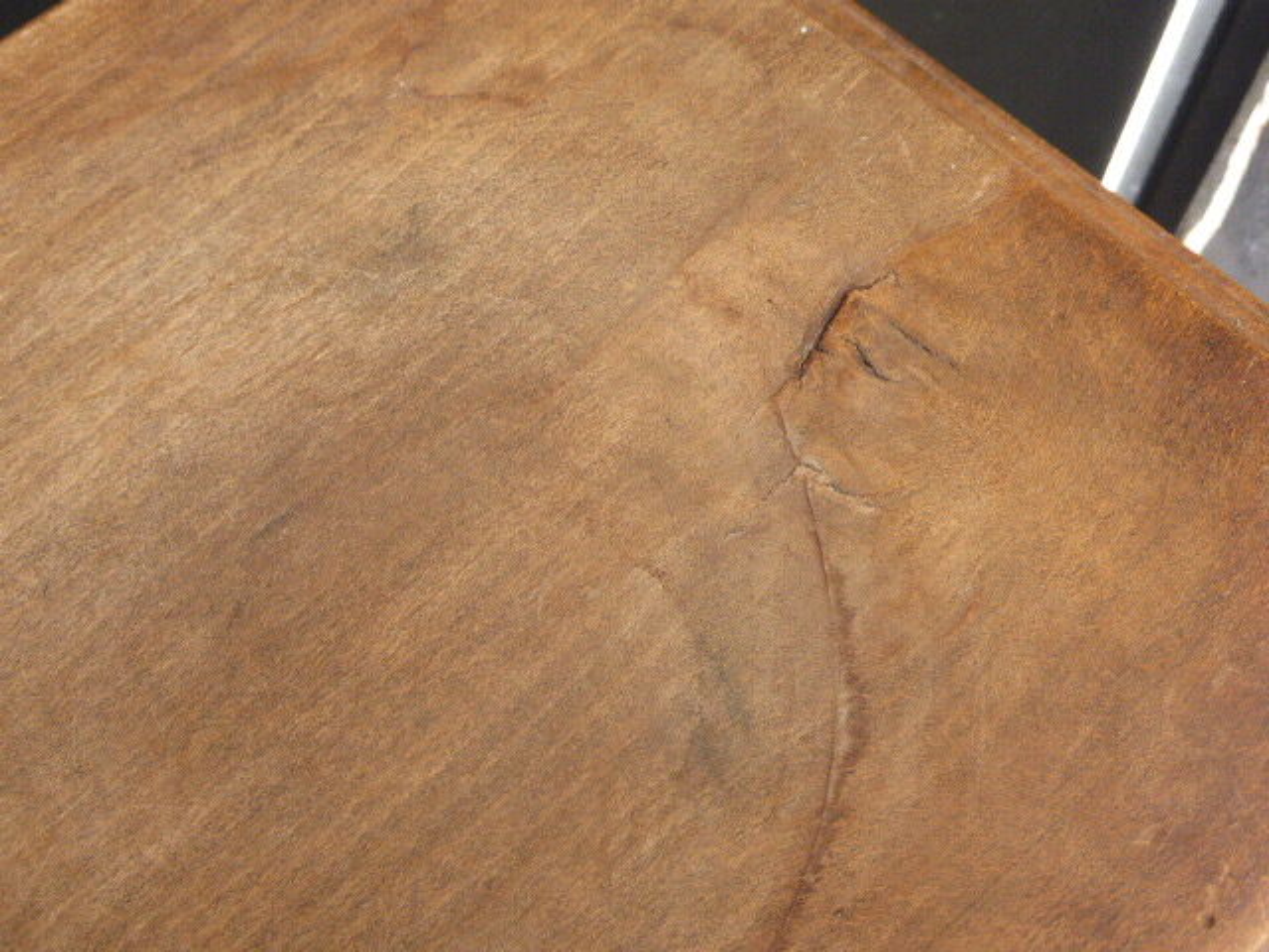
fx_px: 1576
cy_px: 476
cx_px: 634
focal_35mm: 43
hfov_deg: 43.9
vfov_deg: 33.6
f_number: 3.9
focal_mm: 7.4
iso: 400
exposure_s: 1/250
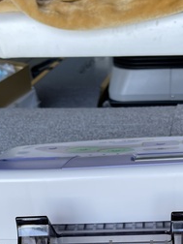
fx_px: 388
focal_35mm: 55
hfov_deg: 26.5
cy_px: 254
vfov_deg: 31.8
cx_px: 117
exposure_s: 1/121
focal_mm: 4.2
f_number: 1.6
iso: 40
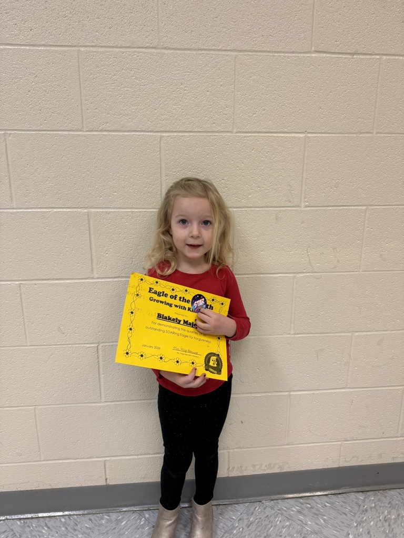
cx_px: 202
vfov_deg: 71.6
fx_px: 373
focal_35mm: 24
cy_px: 269
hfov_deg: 56.8
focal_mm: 6.76
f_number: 1.78
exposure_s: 1/120
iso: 160
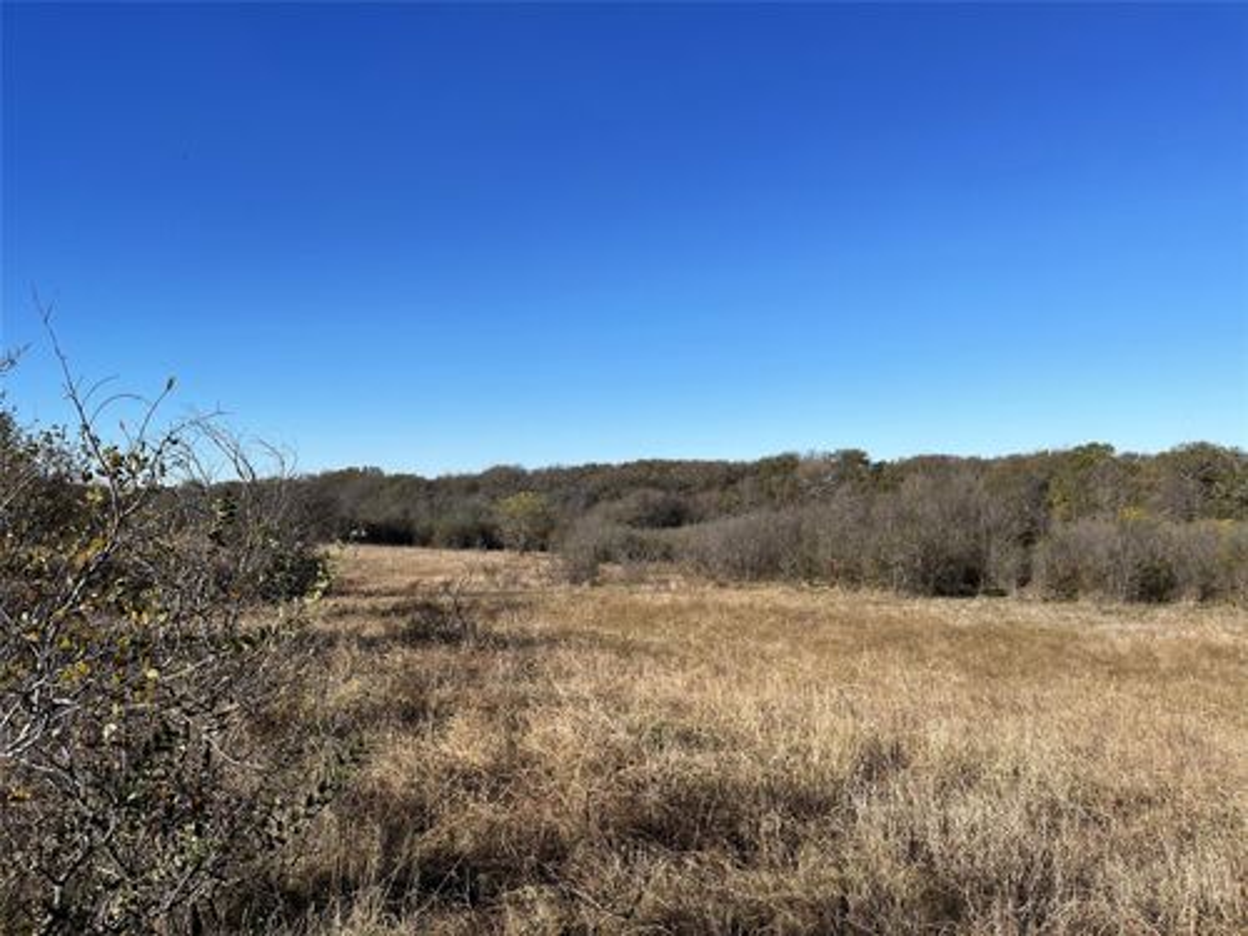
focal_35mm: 26
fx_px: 937
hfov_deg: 67.3
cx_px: 624
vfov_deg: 53.1
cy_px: 468
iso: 50
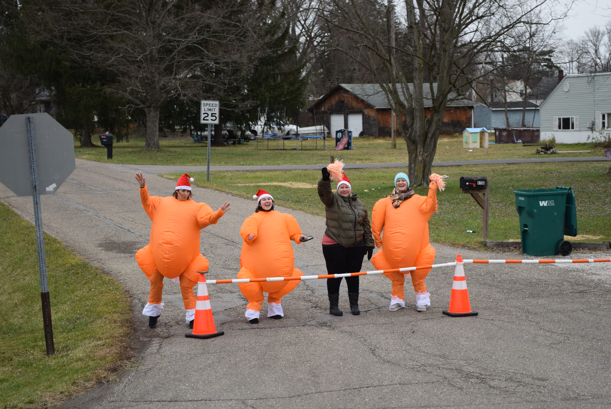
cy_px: 204
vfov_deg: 20.2
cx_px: 306
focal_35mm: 68
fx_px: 1146
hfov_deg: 29.8
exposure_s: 1/640
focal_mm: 45
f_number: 5.3
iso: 800
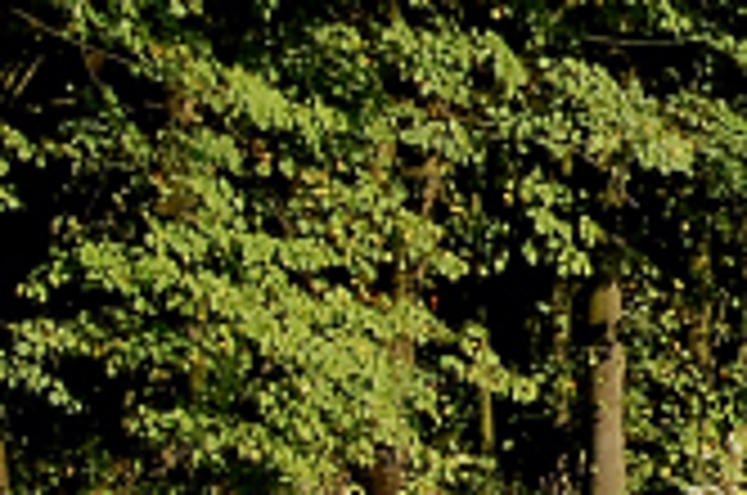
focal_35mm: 296
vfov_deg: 4.6
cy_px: 92
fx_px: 6130
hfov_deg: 6.5
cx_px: 1948
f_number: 4.5
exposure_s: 1/800
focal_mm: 32
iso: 400
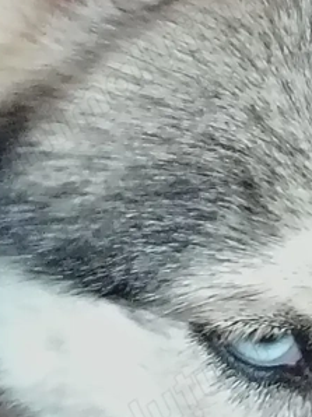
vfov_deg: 4.7
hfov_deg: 3.5
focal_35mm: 417
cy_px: 502
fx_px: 5019
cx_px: 635
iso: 398
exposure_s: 1/50
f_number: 1.75
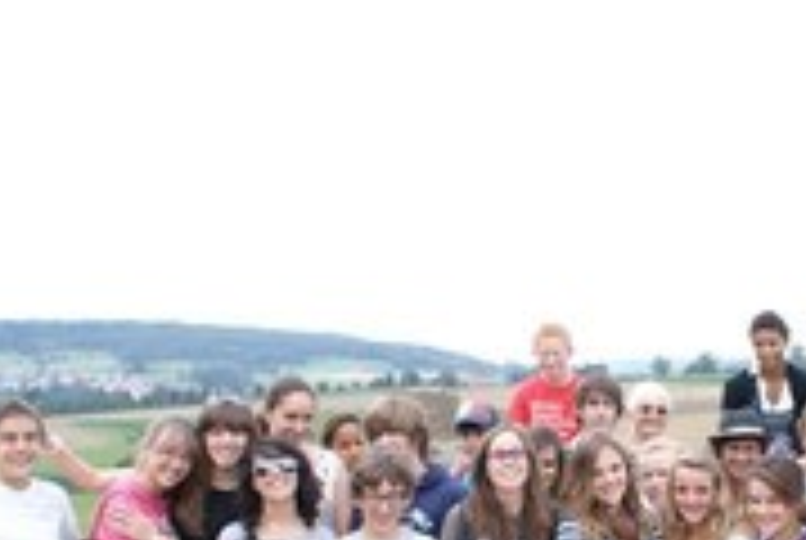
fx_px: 1503
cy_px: 446
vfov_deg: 20.1
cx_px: 702
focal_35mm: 67
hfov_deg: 29.0
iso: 100
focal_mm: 20
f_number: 10
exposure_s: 1/125
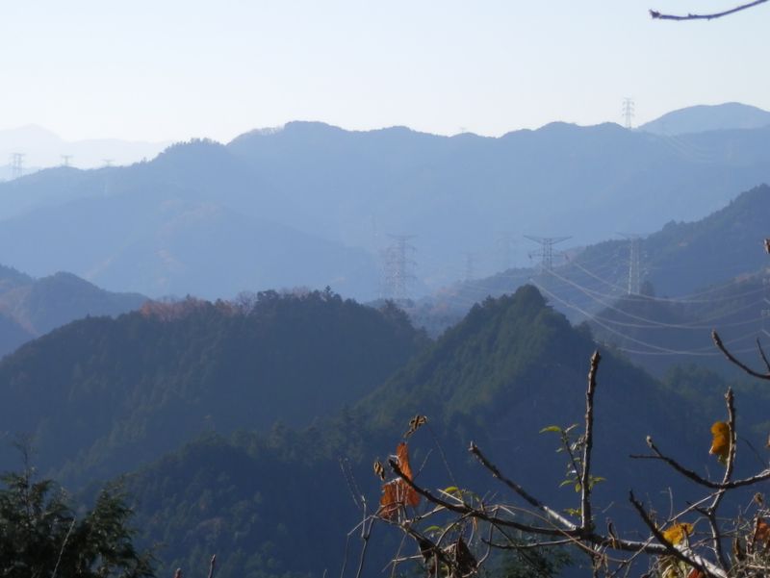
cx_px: 385
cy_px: 289
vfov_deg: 14.0
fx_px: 2359
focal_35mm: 106
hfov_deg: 18.5
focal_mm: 19
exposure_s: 1/500
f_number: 5
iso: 80
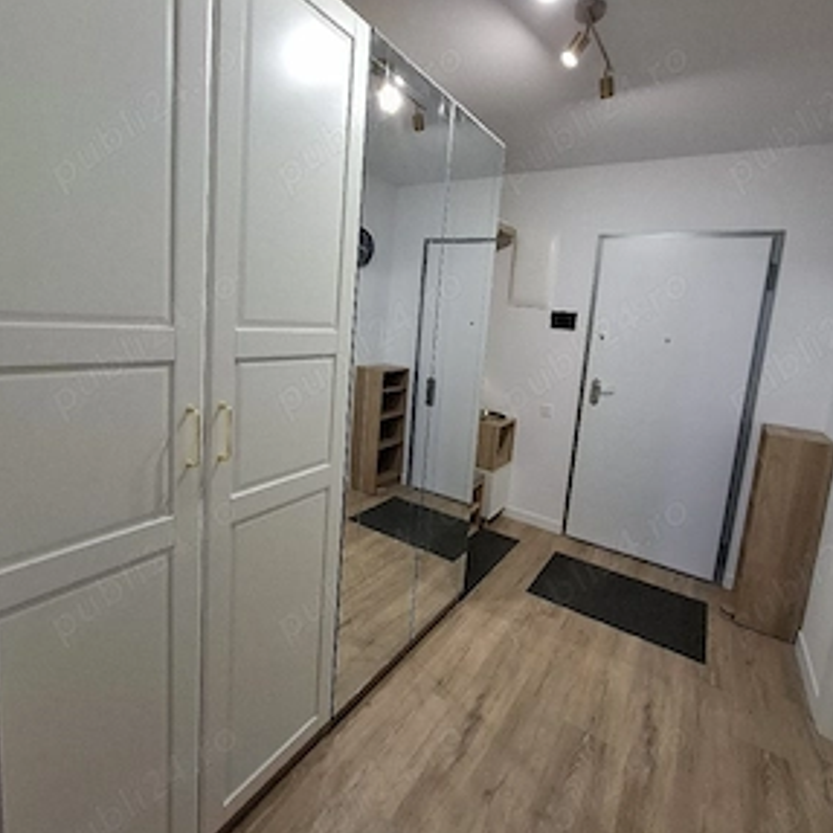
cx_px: 427
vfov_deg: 87.2
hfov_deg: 87.4
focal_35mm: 16
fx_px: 436
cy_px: 377
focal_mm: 1.74
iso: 160
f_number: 2.2
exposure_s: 1/50
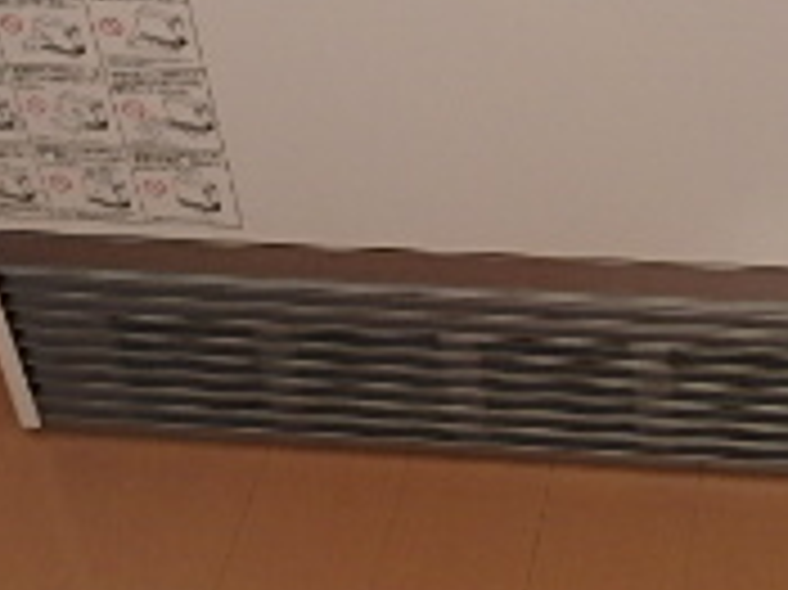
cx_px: 693
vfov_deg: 17.6
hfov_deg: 24.7
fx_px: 1752
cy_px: -239
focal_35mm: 77
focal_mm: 3.7
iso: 200
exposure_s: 1/40
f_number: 3.5
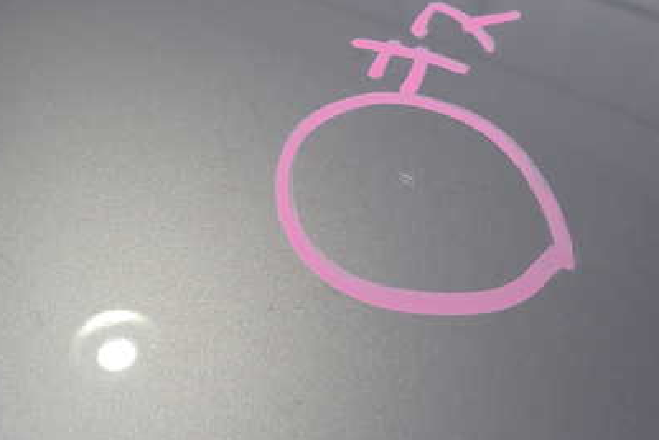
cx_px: 366
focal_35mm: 39
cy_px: 183
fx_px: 714
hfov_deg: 49.4
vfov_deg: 34.2
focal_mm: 4.5
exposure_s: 1/200
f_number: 2
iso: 100
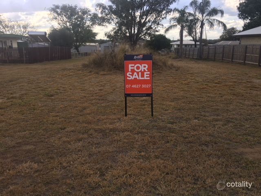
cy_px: 98
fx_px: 219
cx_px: 130
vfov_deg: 48.2
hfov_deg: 61.7
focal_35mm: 29
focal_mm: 4.15
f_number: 2.2
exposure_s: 1/587
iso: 25
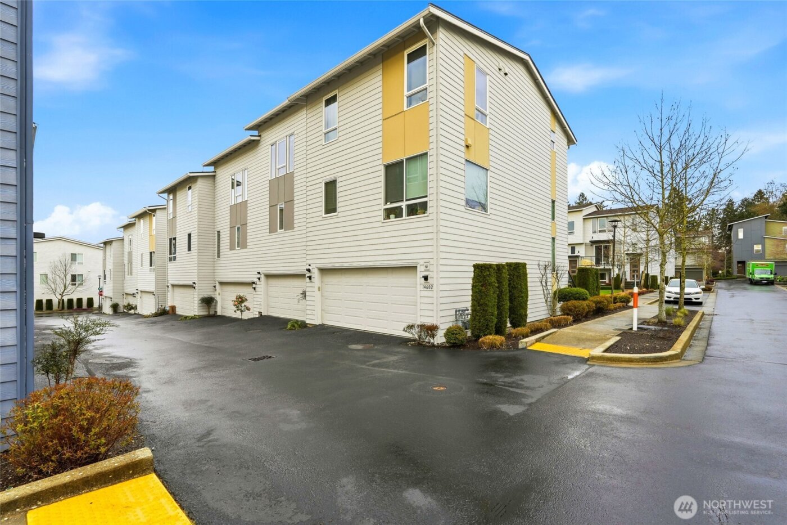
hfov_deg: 95.0
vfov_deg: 72.0
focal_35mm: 16
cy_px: 262
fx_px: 361
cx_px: 394
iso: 100
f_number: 9
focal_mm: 16.5
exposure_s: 1/400
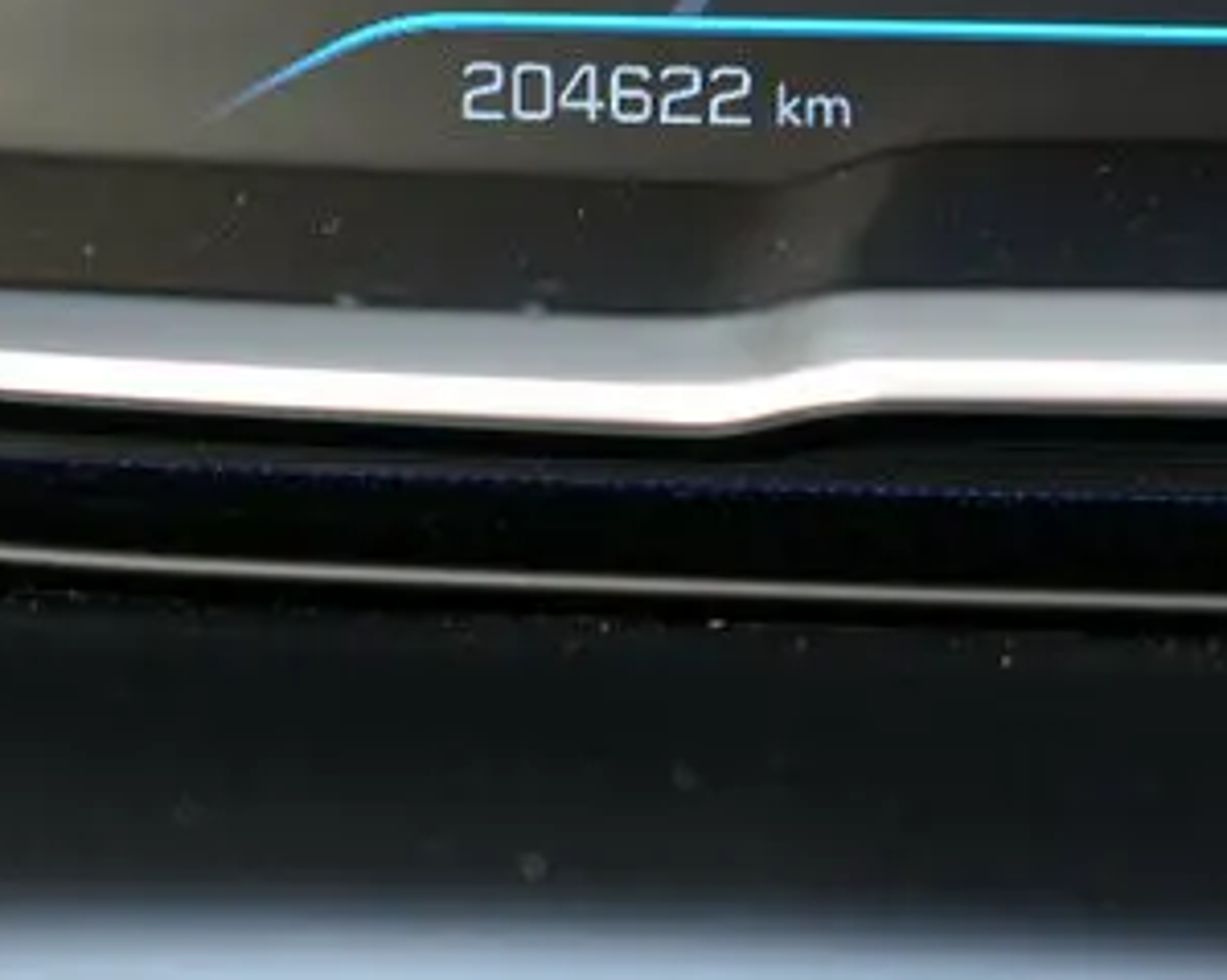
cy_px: 117
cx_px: 1352
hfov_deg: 9.6
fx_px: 7224
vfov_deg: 7.7
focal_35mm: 199
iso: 320
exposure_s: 1/60
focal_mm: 37.4
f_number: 3.6
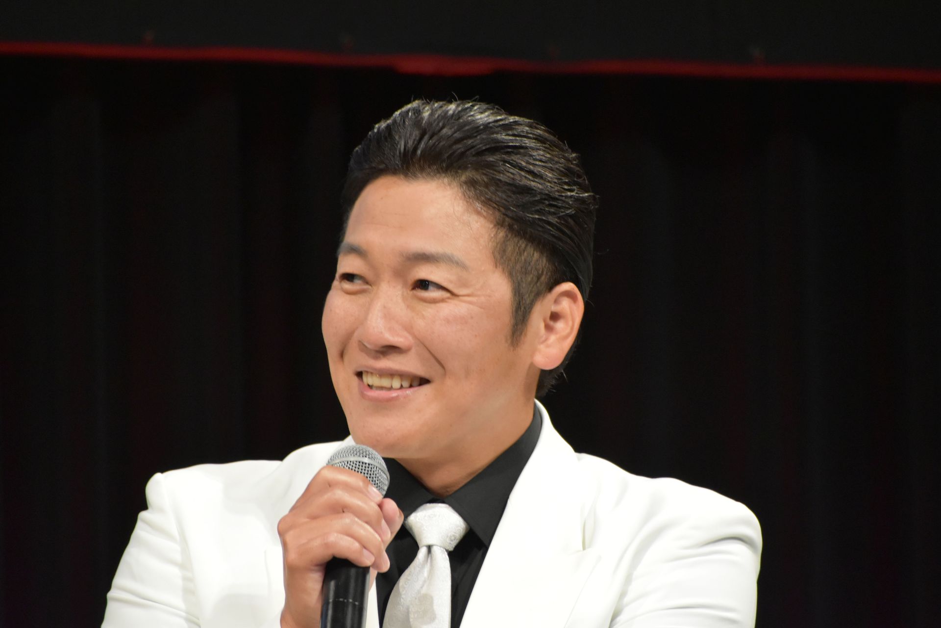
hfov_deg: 4.6
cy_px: 314
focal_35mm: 450
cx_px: 470
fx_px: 11762
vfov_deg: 3.1
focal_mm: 300
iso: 2800
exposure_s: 1/125
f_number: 6.3
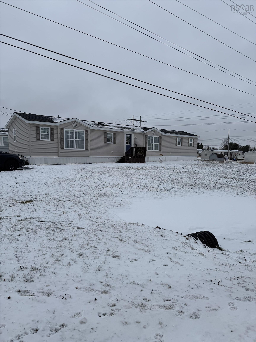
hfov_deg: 56.8
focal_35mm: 24
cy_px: 171
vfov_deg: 71.6
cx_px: 128
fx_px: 237
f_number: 1.78
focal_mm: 6.76
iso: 80
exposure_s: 1/1689
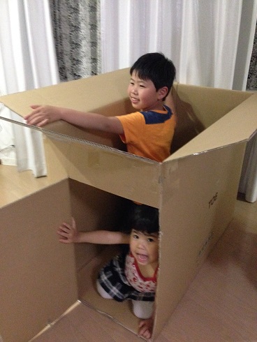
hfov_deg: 43.0
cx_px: 128
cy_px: 171
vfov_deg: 55.3
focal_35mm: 33
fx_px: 326
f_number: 2.4
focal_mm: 4.12
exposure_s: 1/15
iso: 800
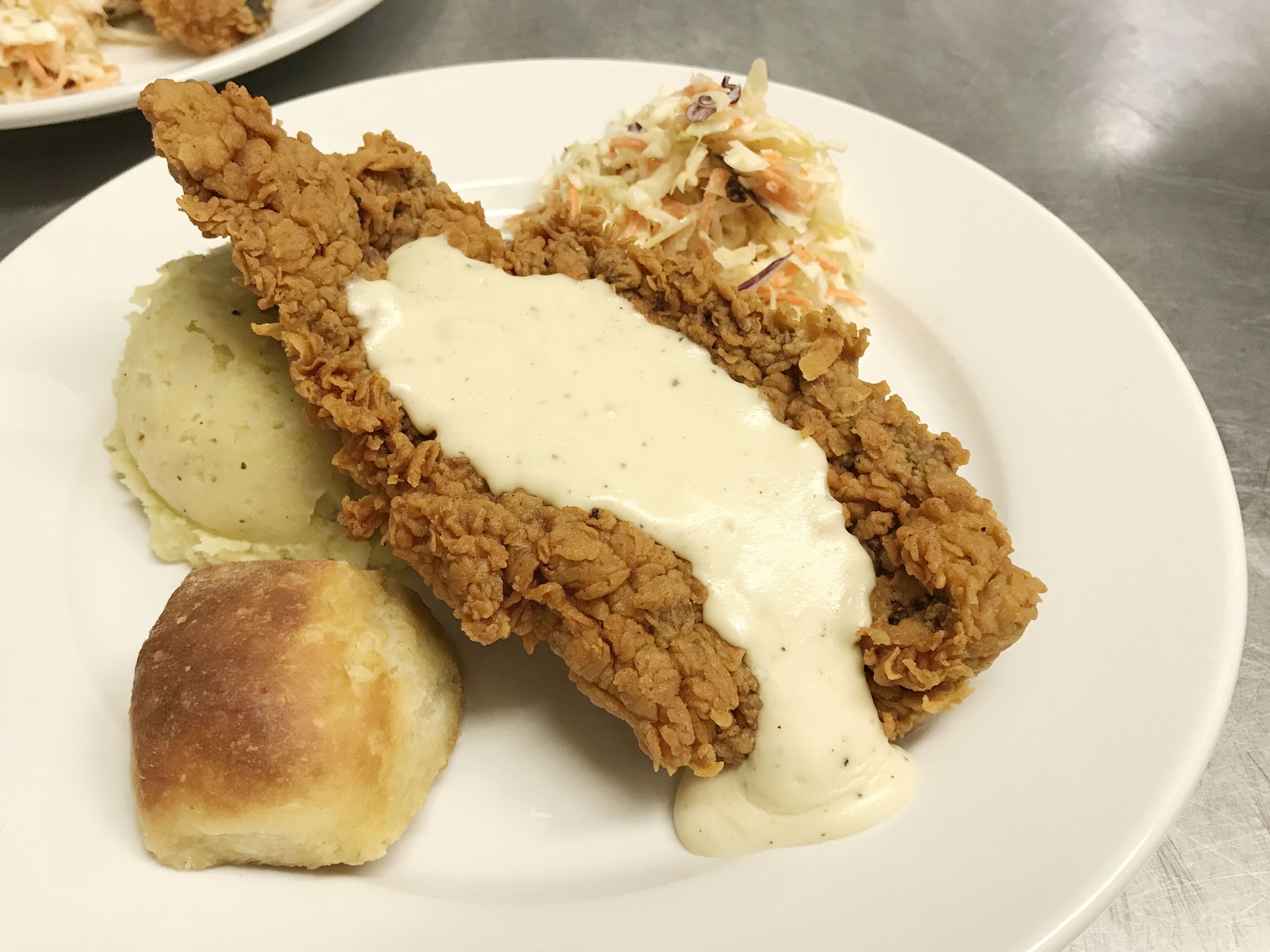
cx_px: 635
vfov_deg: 49.7
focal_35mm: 28
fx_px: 1027
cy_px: 476
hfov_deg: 63.4
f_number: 1.8
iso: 32
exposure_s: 1/30
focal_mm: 3.99
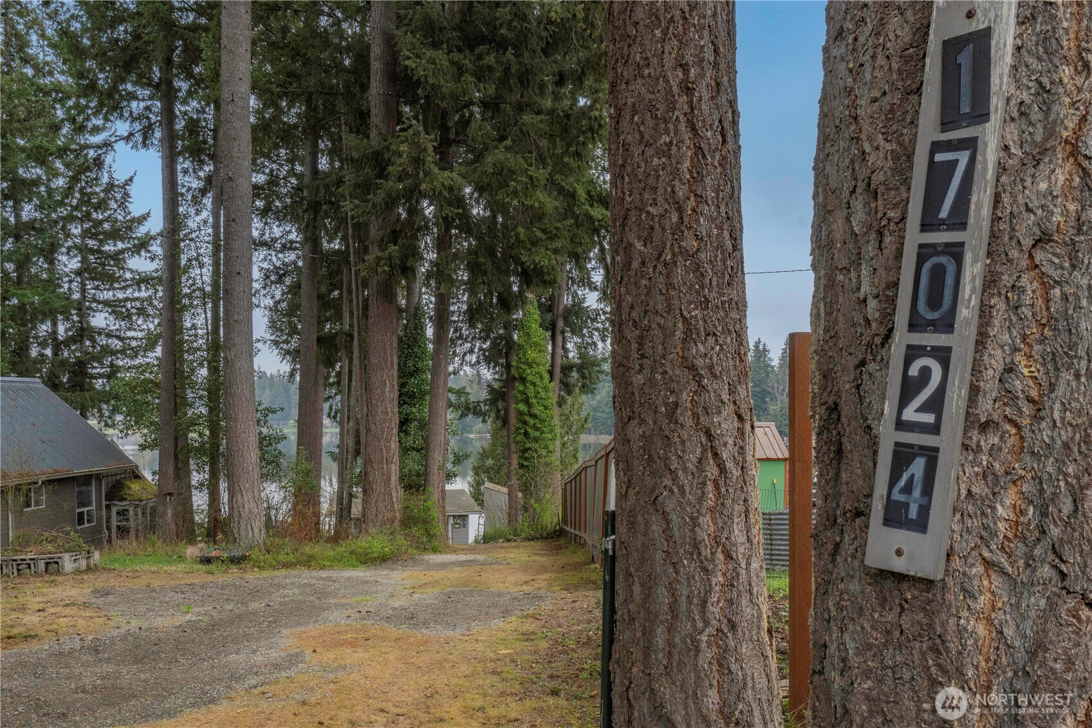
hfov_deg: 67.4
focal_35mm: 27
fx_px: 819
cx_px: 546
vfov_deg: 47.9
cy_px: 364
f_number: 13
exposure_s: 1/100
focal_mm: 18
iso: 500
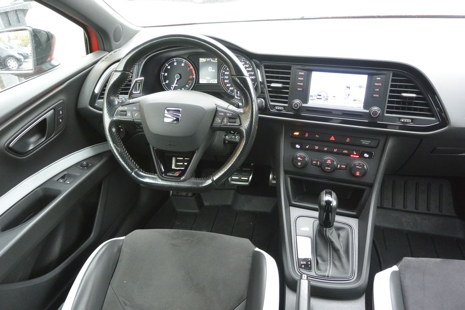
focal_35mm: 27
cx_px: 232
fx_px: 349
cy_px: 155
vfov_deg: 47.9
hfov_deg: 67.4
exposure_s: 1/30
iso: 900
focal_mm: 10
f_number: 3.5
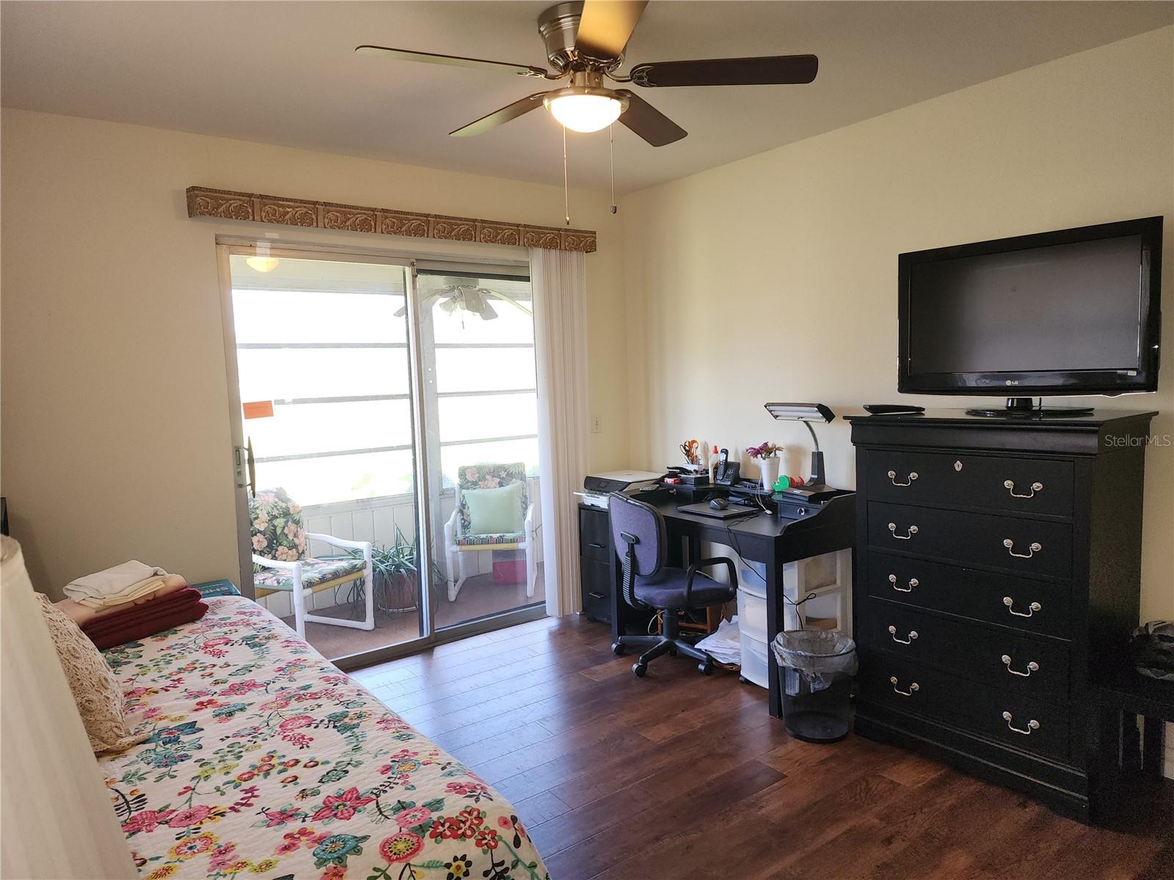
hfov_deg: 73.9
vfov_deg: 58.9
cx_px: 587
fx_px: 780
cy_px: 440
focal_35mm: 23
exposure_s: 1/60
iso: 80
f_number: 1.8
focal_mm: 6.4
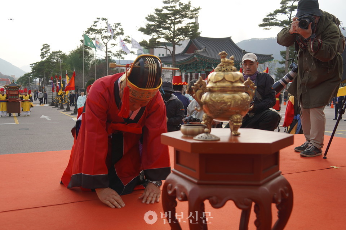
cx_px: 173
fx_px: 332
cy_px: 115
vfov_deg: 38.4
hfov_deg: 55.1
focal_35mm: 34
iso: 100
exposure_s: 1/400
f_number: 4.5
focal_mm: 23
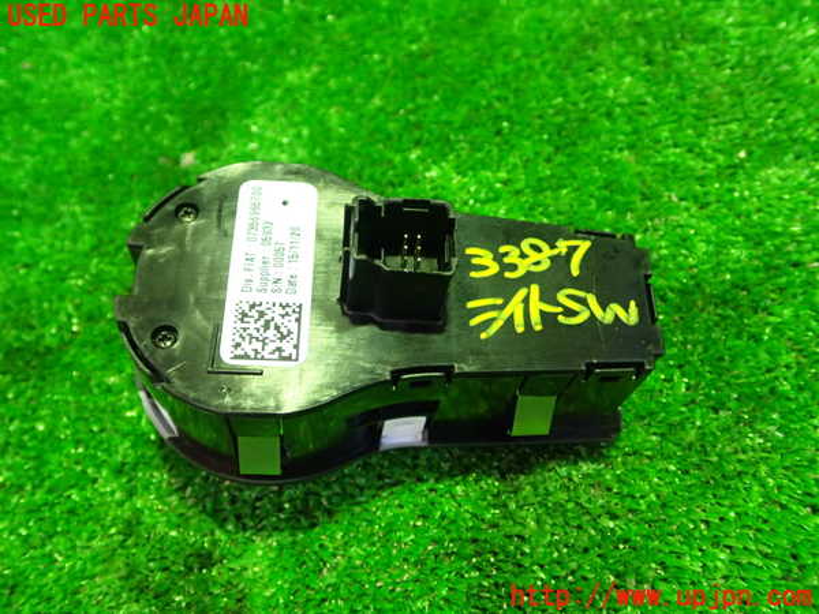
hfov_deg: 56.8
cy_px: 307
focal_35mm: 32
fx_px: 757
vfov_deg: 44.2
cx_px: 410
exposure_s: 1/25
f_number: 2.4
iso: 800
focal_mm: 5.79
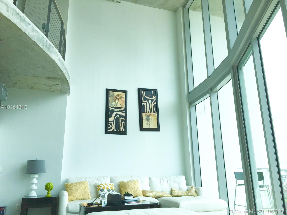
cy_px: 108
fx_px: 240
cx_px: 144
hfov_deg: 61.7
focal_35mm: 29
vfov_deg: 48.2
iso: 32
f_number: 2.2
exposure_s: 1/920
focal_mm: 4.15
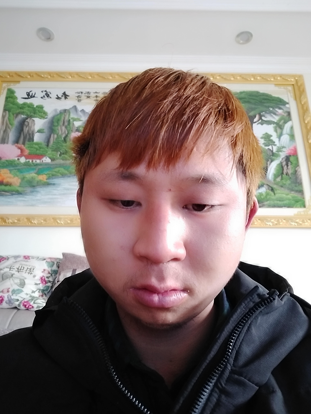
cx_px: 156
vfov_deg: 81.7
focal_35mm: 20
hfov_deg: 66.0
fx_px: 240
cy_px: 207
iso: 1000
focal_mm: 3.52
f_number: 2
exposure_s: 1/20
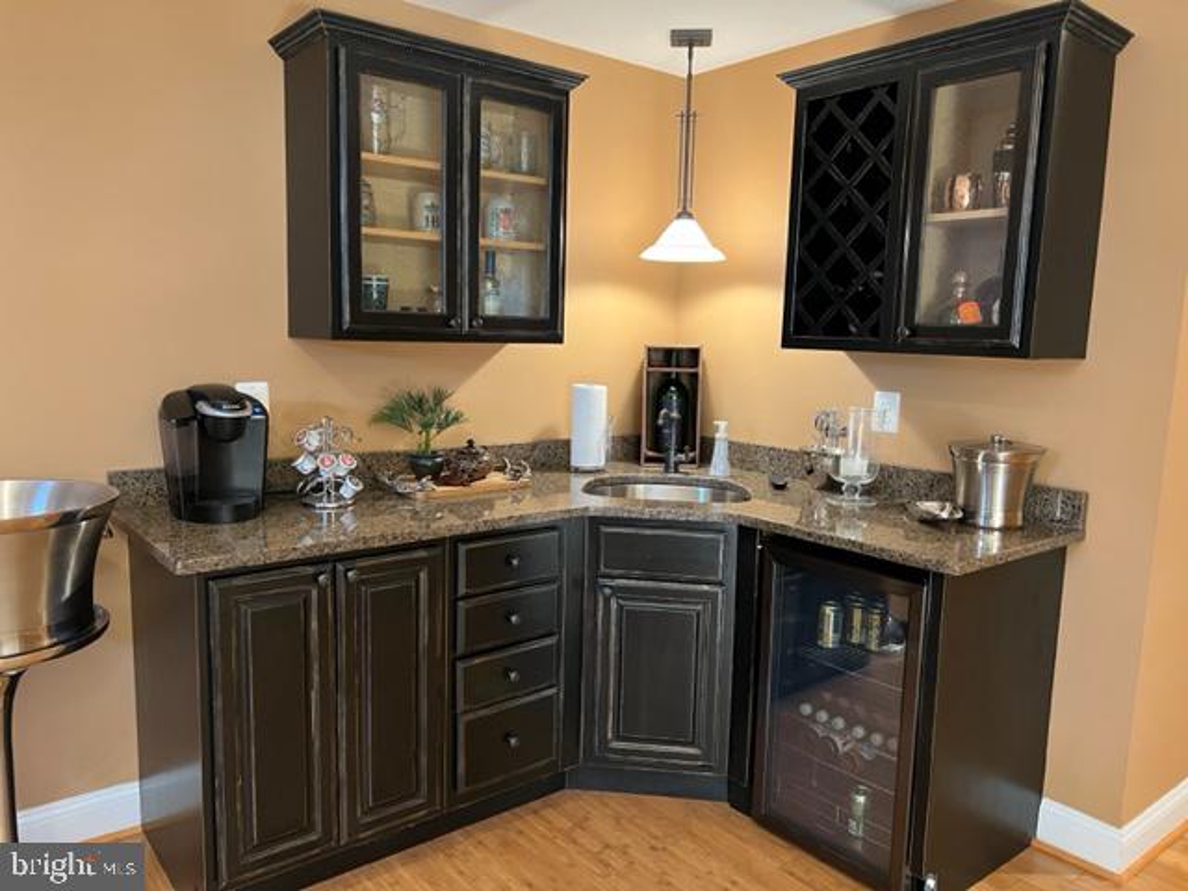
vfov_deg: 53.1
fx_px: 892
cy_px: 446
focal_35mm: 26
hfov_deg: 67.3
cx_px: 594
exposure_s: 1/60
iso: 400
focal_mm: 5.7
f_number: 1.5
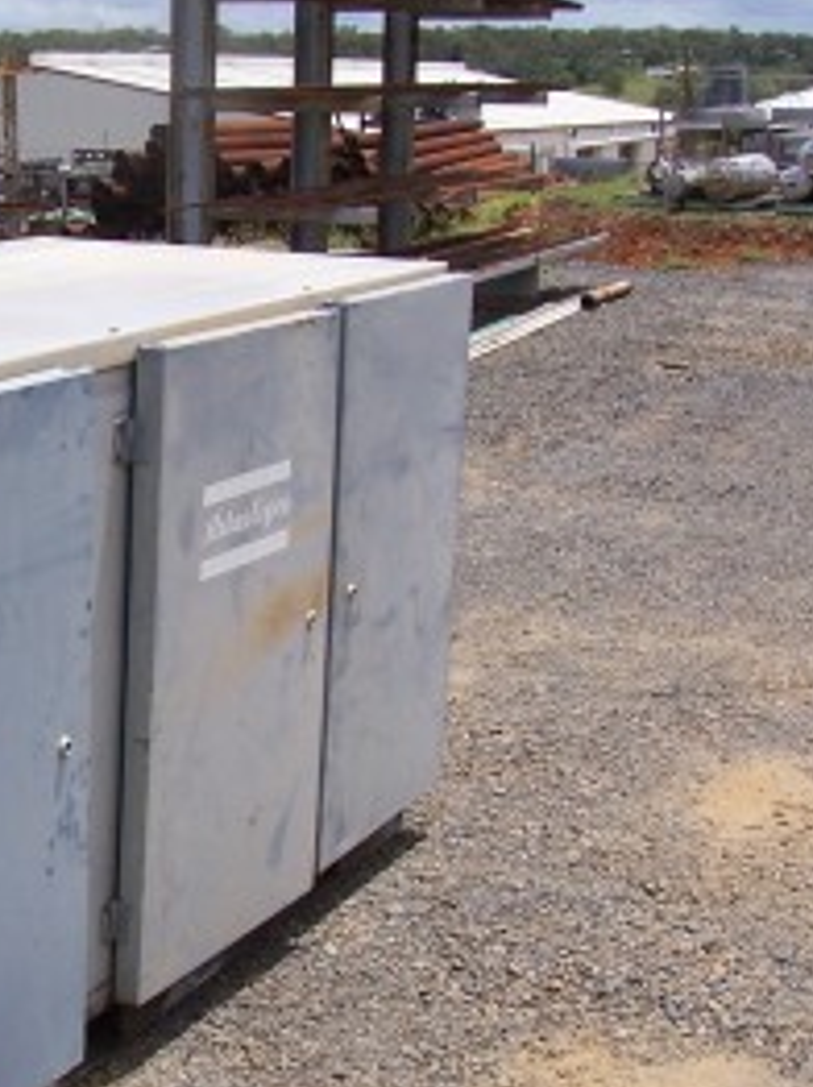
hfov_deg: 21.6
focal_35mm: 65
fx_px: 2039
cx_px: -25
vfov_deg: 29.7
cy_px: 707
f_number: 5.23
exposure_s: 1/741
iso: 80
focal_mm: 5.6
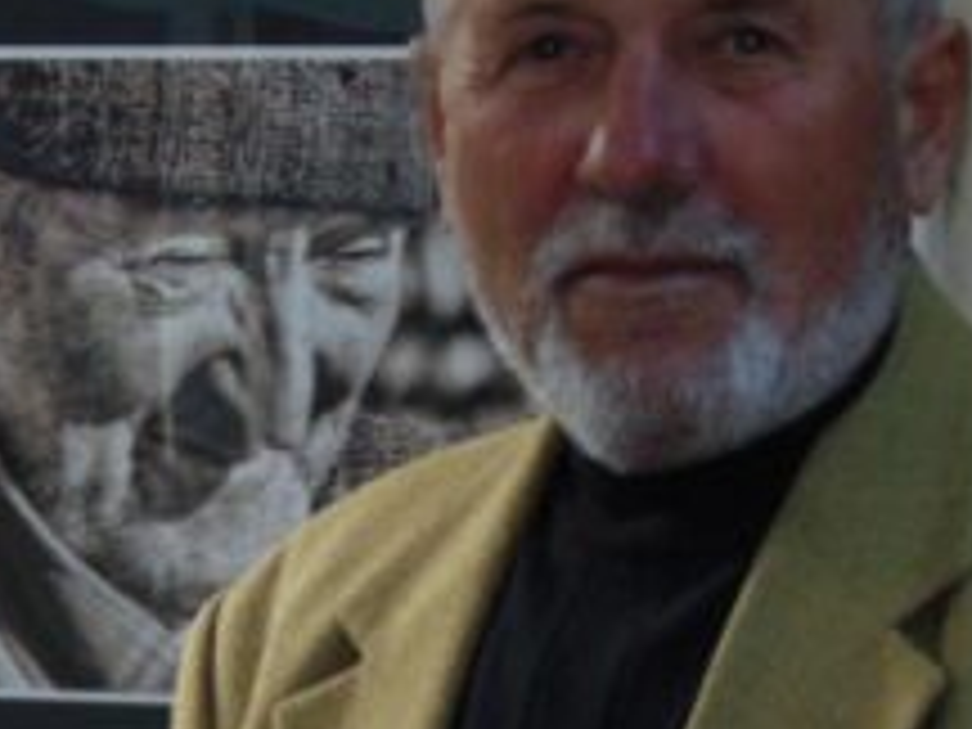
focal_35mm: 348
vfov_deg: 4.3
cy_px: 868
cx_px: 140
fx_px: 9772
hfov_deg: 5.7
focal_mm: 19.4
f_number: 3.9
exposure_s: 1/25
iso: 160
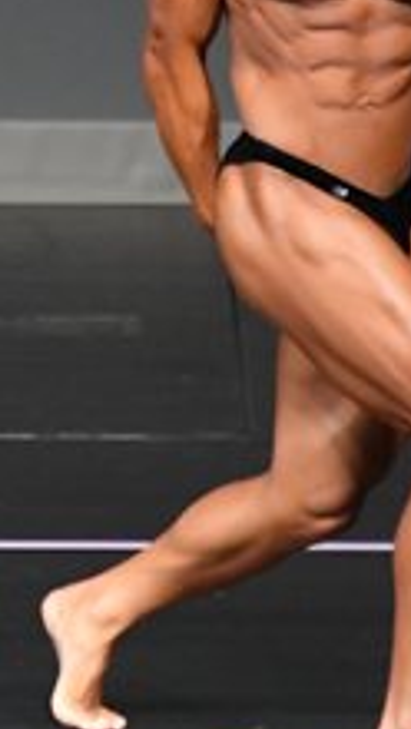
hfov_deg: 1.0
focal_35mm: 1270
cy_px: 142
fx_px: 24568
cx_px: -522
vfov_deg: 1.7
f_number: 5.6
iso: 5000
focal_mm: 230
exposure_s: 1/400
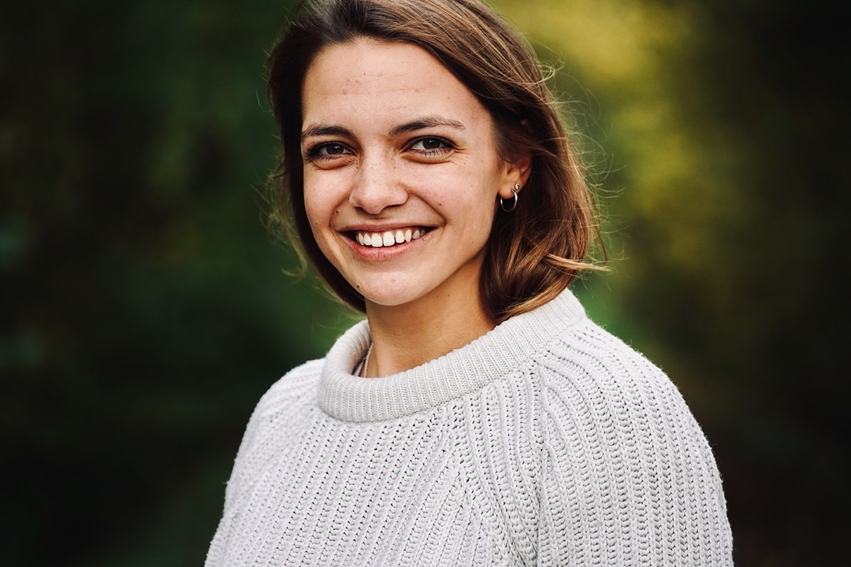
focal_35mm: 200
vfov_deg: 6.9
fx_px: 4727
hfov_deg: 10.3
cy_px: 284
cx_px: 426
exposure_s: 1/400
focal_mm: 200
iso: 1000
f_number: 5.6
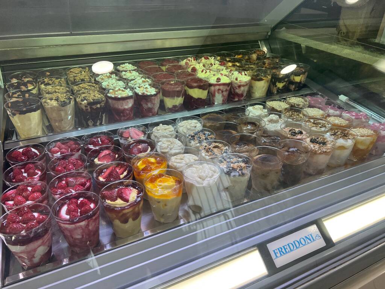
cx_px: 192
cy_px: 144
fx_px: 289
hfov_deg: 67.3
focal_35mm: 26
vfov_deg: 53.1
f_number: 1.5
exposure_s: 1/100
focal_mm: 5.7
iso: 40
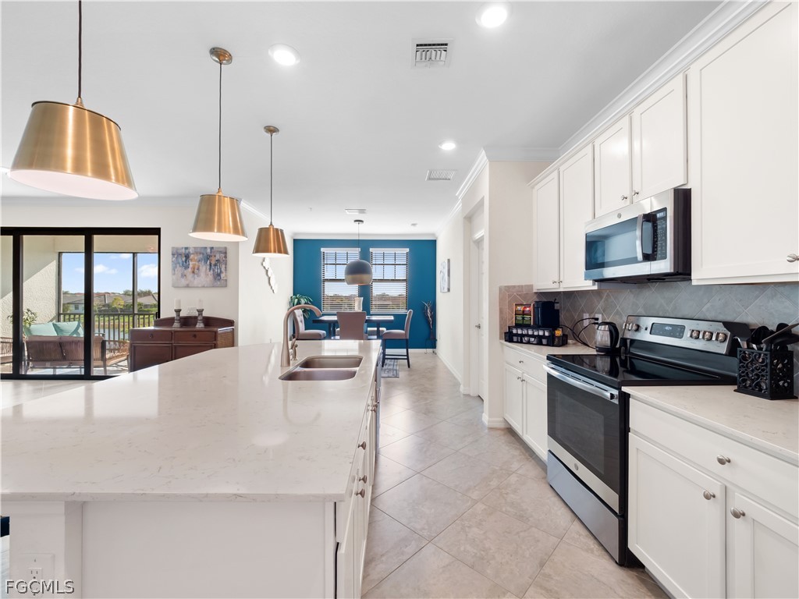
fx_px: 323
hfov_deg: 102.1
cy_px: 300
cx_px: 400
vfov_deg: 85.7
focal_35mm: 14
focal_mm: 7
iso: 200
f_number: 7.1
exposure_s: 1/6
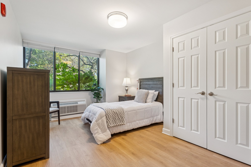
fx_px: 112
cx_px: 126
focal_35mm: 16
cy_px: 84
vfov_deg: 73.7
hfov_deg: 96.7
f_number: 8
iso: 640
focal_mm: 16
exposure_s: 1/30
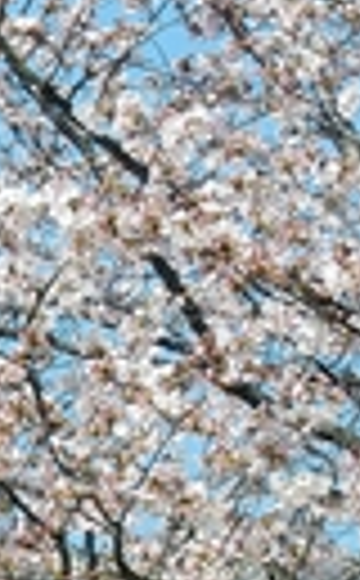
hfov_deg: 3.4
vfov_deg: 5.8
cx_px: -1260
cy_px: 434
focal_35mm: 361
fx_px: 5699
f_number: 10
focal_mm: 38
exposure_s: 1/400
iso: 400
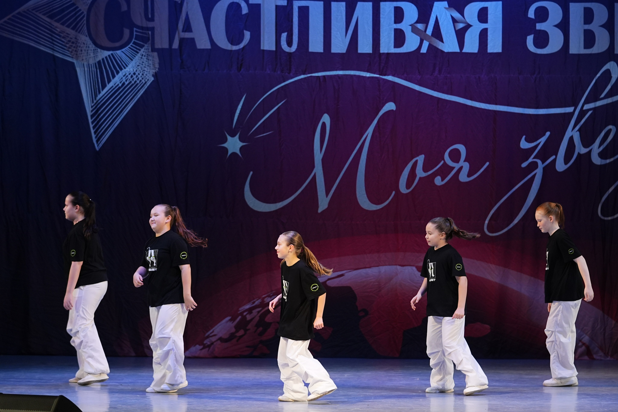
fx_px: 2884
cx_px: 309
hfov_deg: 12.2
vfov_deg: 8.2
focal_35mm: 168
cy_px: 206
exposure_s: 1/400
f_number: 2.8
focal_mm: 112
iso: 1250
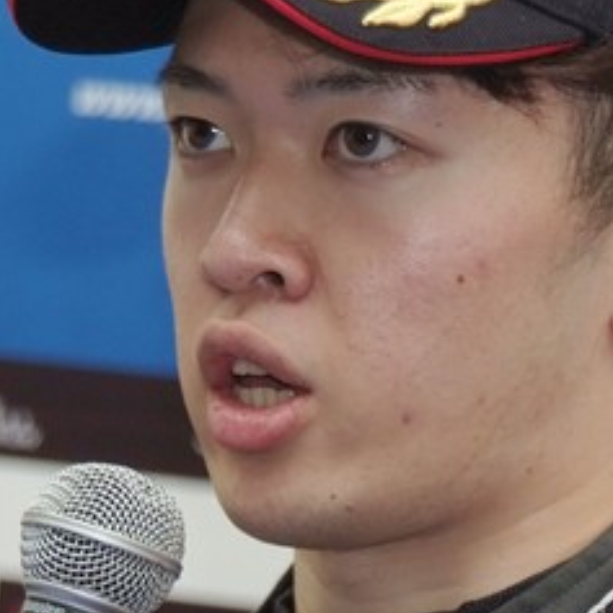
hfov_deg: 3.6
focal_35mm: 485
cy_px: 440
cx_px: 246
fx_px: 9717
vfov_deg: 3.6
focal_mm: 125
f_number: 5.6
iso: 400
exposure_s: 1/125
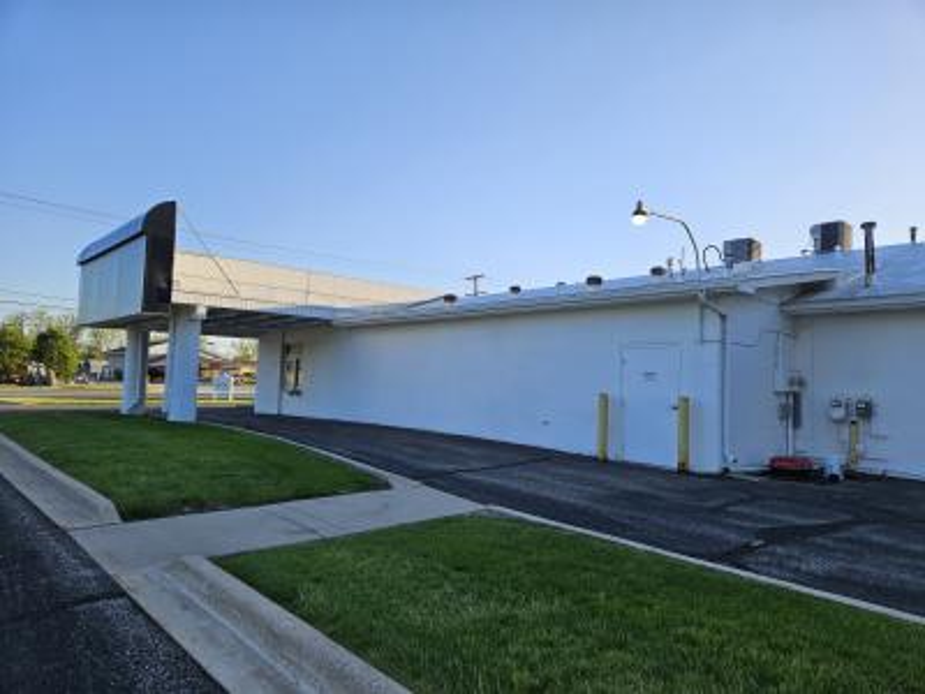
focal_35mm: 23
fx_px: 615
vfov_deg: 58.9
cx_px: 462
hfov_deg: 73.9
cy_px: 347
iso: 25
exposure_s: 1/914
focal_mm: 5.4
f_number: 1.8
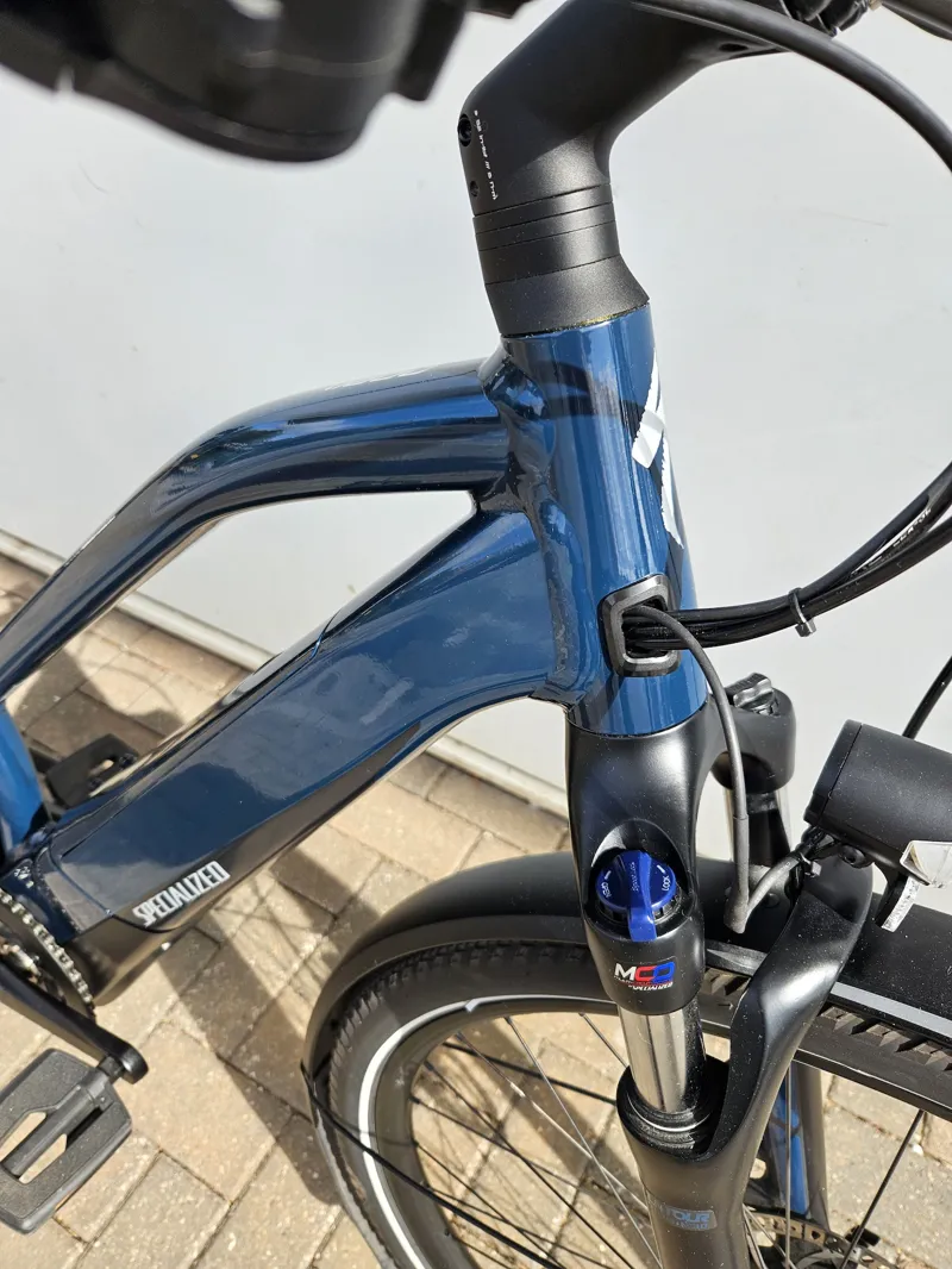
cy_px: 634
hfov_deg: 58.9
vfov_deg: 73.9
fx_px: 843
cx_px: 476
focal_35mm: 23
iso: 25
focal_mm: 5.4
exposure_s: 1/616
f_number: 1.8
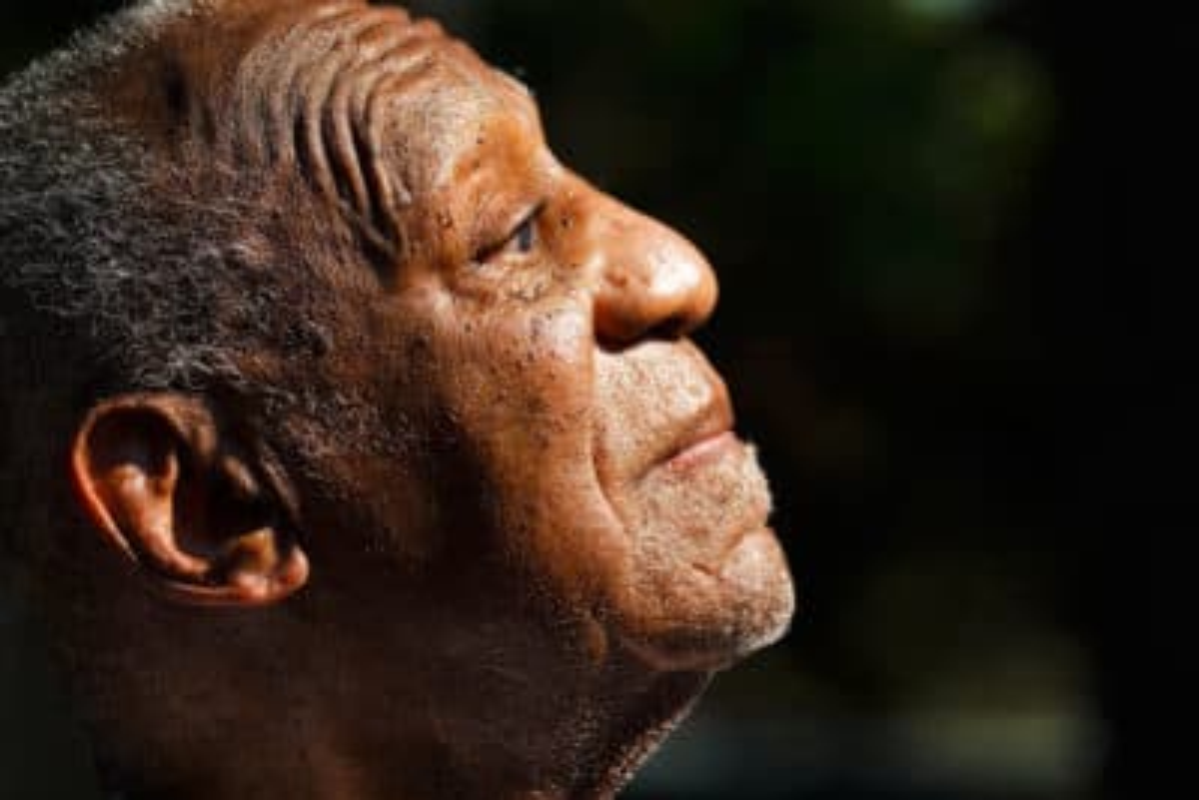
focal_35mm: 173
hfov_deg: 11.9
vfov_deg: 7.9
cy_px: 400
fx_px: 5764
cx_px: 600
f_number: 6.3
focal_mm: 173
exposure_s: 1/1000
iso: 400
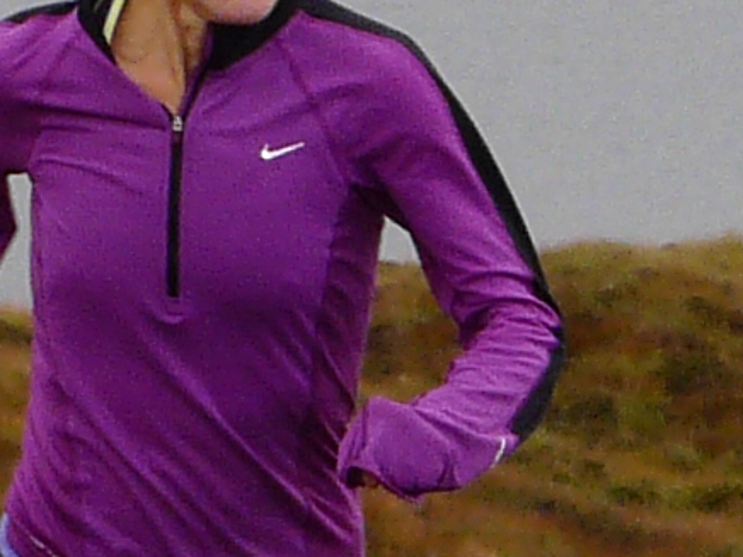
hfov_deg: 1.4
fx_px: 31080
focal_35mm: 1448
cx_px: 409
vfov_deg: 1.0
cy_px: 3
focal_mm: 31.7
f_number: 4.5
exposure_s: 1/200
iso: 100
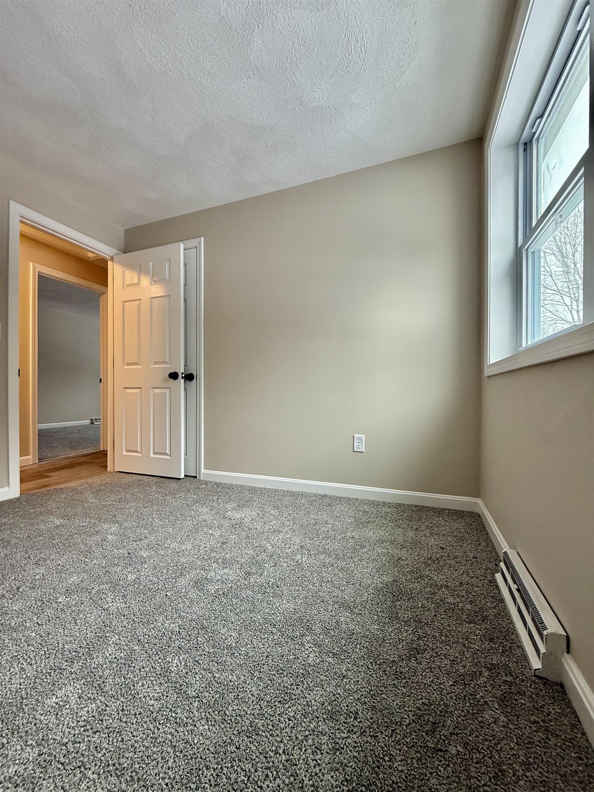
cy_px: 396
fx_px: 320
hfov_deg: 85.7
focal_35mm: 14
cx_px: 297
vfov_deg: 102.1
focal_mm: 2.22
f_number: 2.2
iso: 200
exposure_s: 1/60
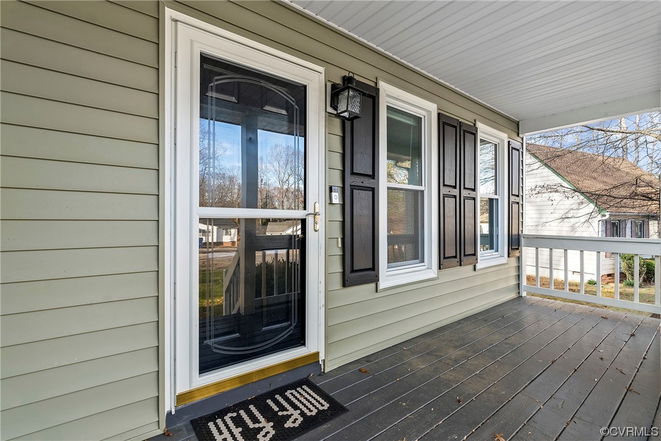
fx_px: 294
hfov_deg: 96.7
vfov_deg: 73.8
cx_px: 330
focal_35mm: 16
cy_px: 220
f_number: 8
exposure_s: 1/20
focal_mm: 16
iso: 800
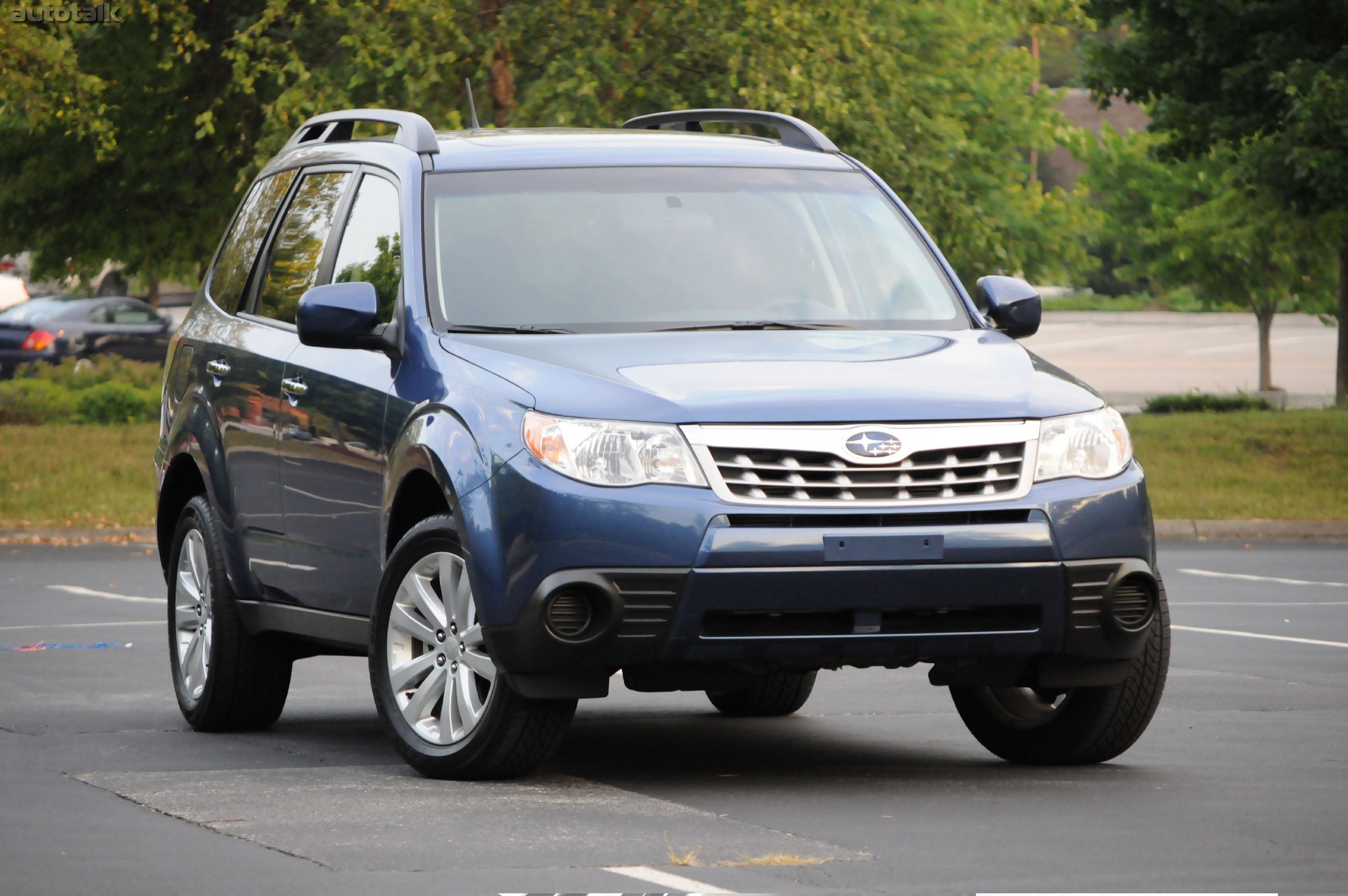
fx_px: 7013
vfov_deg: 7.3
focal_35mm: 188
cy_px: 448
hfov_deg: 11.0
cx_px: 674
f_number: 5.6
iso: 2000
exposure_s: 1/400
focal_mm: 125
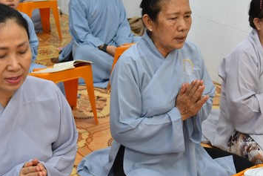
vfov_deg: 21.2
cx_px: 145
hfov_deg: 31.4
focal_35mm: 64
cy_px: 72
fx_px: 468
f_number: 4
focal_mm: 35
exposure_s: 1/60
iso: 640
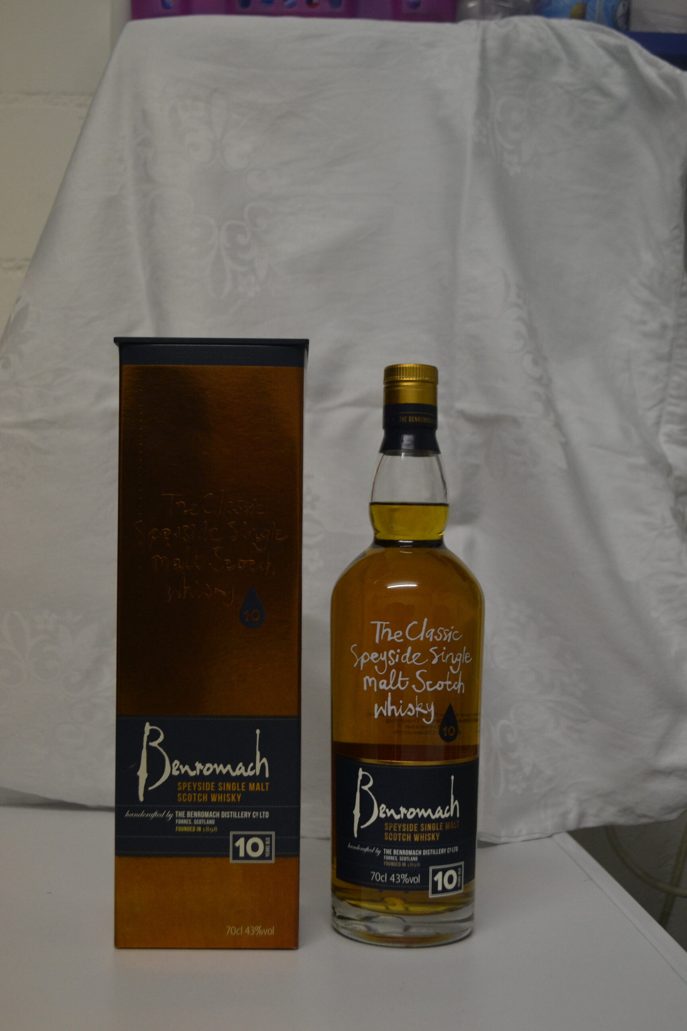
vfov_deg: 45.0
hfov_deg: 30.9
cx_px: 344
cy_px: 516
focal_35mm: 44
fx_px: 1245
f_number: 4.5
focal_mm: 29
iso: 640
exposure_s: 1/60
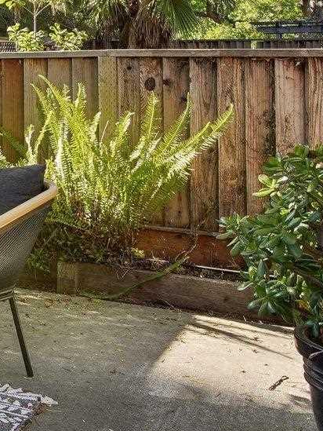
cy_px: 44
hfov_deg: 17.7
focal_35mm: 61
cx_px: -307
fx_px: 759
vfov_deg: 30.3
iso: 400
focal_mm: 17
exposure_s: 1/90
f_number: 8
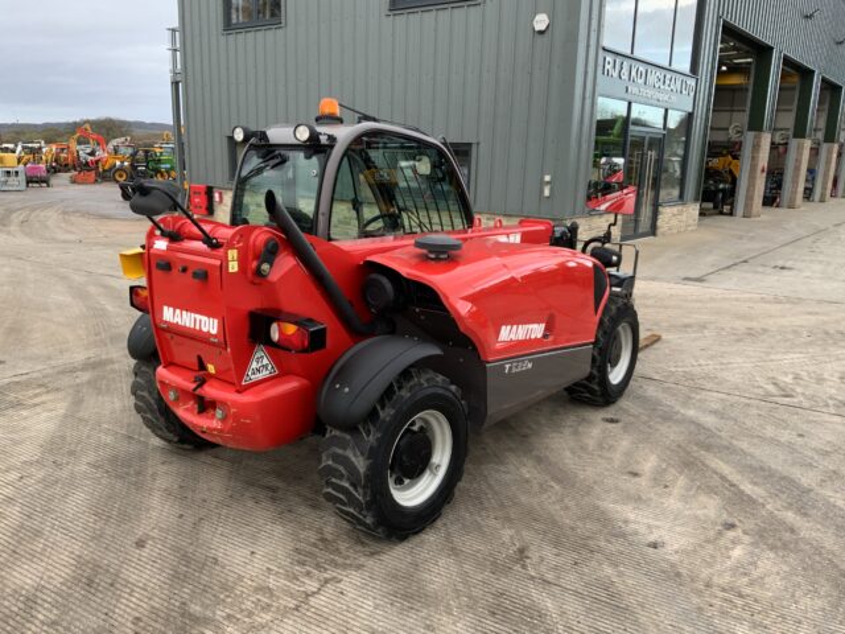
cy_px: 317
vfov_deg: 48.2
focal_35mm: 29
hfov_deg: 61.7
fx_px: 708
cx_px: 422
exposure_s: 1/122
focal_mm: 3
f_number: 1.8
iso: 32
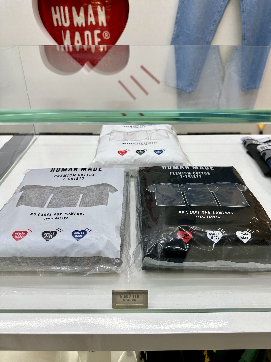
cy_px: 181
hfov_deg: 56.8
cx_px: 136
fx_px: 251
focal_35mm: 24
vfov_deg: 71.6
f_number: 1.78
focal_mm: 6.86
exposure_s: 1/100
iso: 64
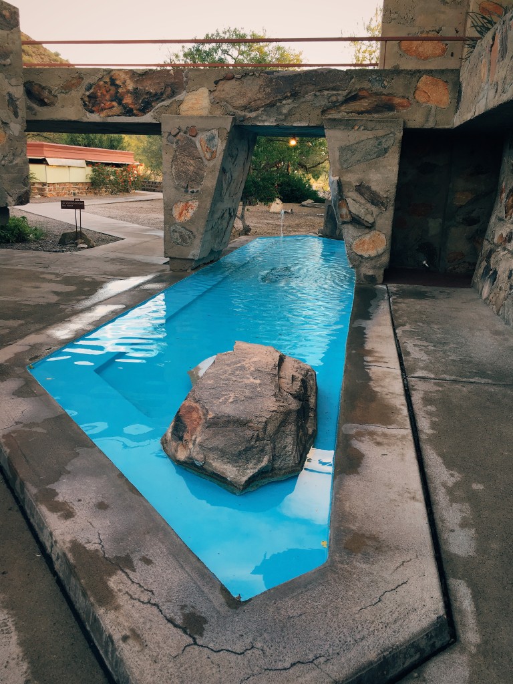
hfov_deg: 48.2
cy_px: 342
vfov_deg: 61.7
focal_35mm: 29
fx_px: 573
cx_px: 256
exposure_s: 1/60
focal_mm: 4.15
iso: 32
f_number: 2.2
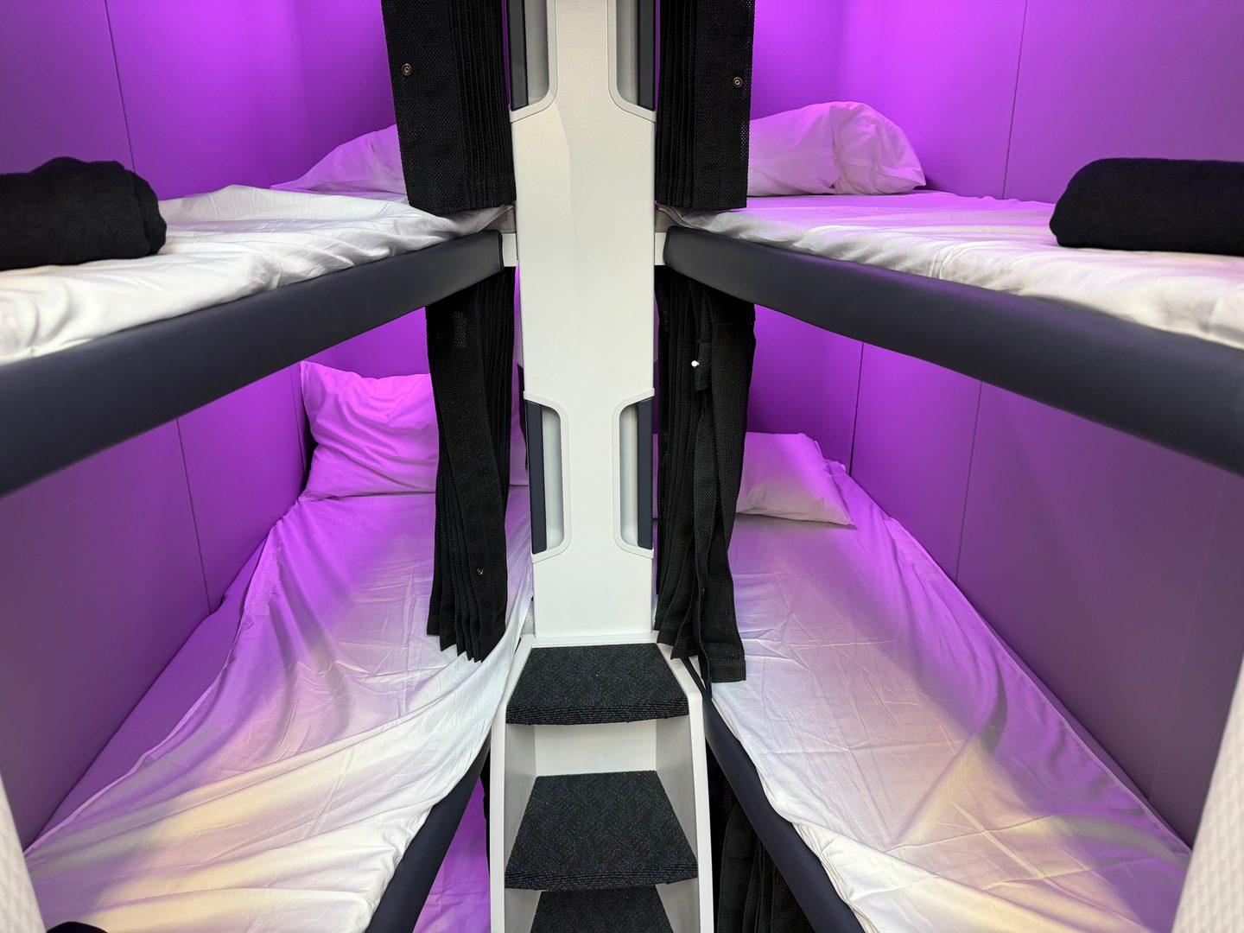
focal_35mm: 24
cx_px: 622
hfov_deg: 71.6
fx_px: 862
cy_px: 466
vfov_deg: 56.8
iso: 200
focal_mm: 6.76
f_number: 1.78
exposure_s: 1/89
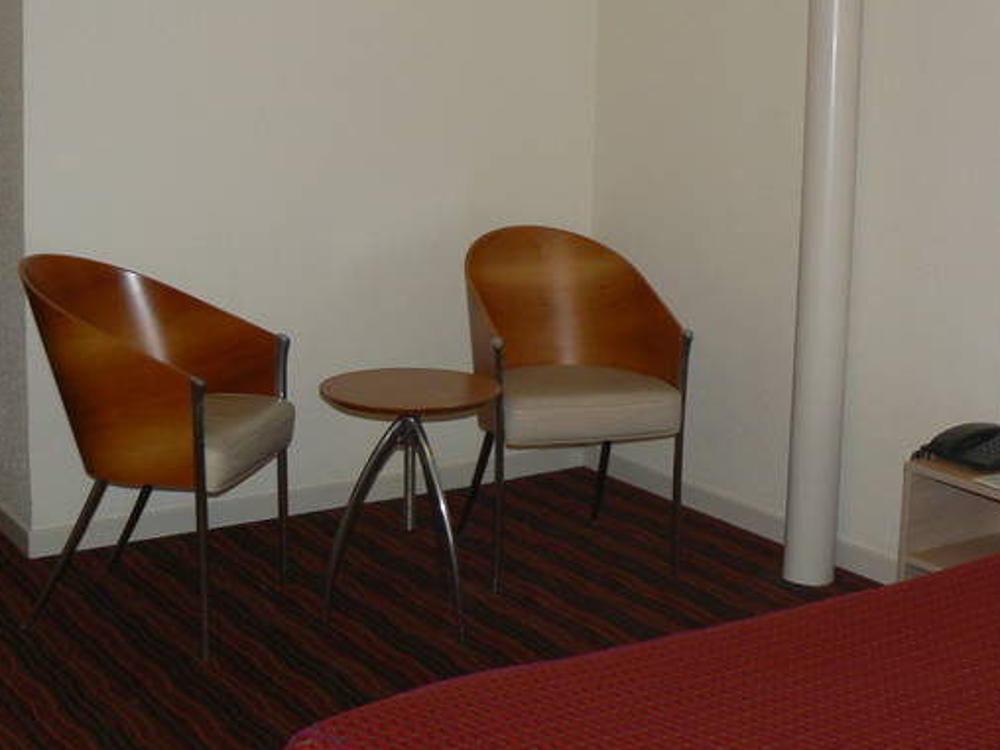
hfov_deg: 34.3
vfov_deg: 25.9
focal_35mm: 56
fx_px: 1618
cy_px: 217
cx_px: 543
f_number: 2.8
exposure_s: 1/30
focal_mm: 6
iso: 100
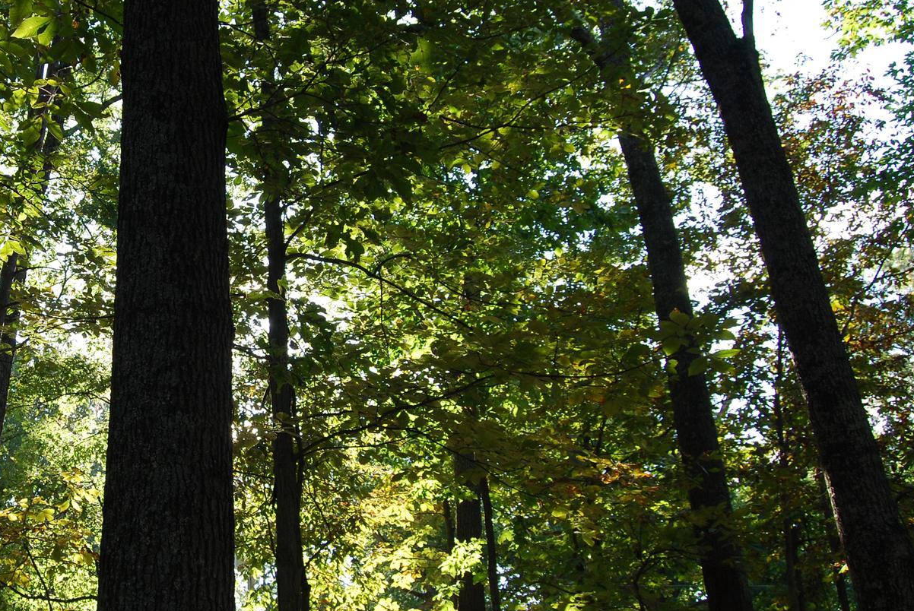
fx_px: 1169
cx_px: 180
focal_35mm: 46
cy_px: 259
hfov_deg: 40.9
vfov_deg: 29.3
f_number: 7.1
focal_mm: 18
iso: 200
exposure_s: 1/60
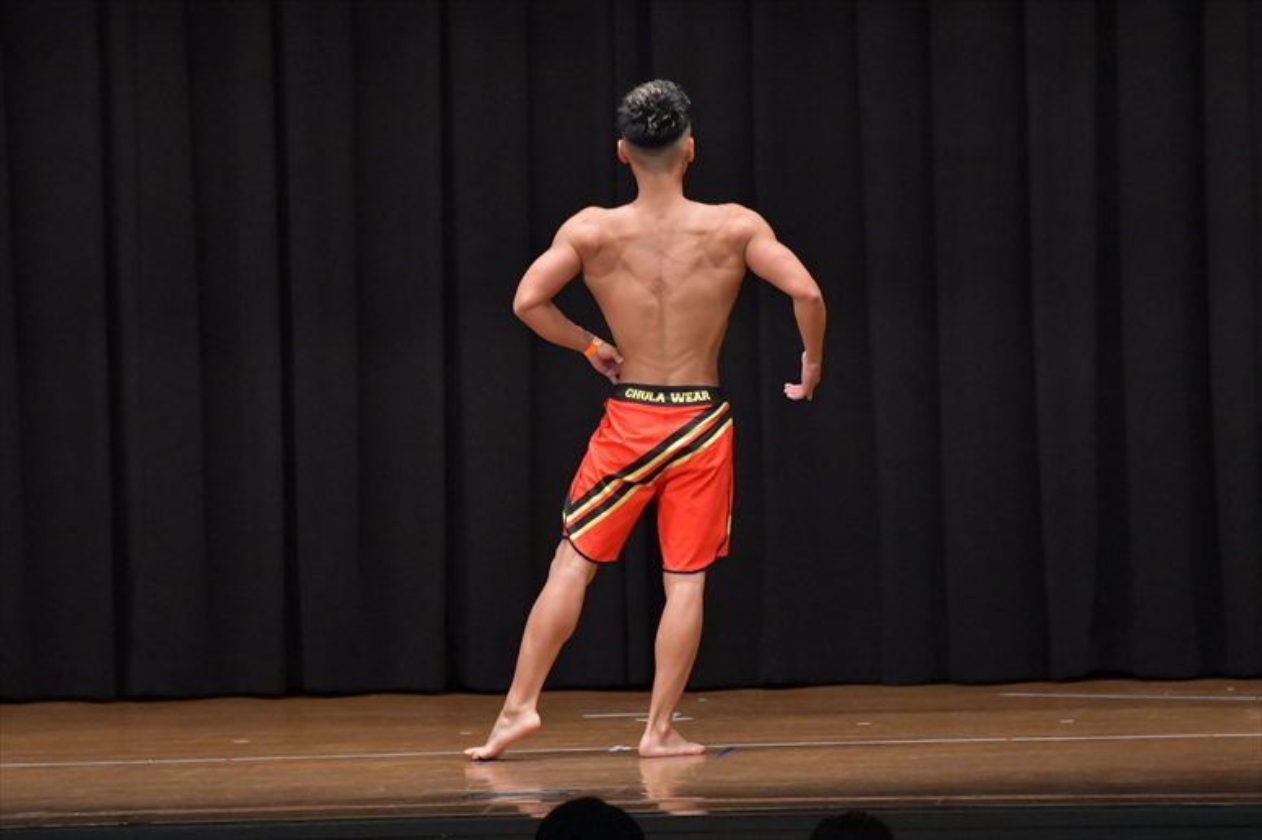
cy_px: 420
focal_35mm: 217
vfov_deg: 6.3
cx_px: 631
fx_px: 7603
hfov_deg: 9.5
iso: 6400
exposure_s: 1/400
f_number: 5.6
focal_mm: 145
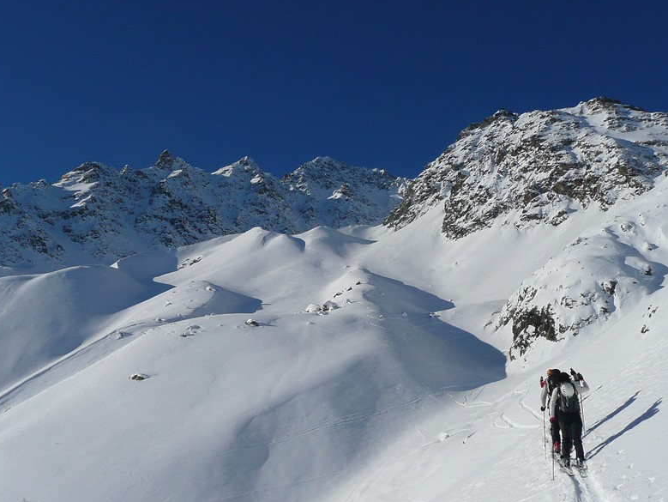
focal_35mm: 39
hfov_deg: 47.8
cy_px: 254
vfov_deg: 36.8
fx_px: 753
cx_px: 333
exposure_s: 1/640
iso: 100
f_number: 8
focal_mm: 5.2
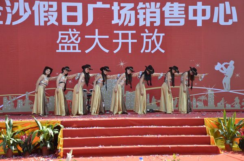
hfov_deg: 23.4
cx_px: 122
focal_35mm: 87
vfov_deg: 15.6
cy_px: 80
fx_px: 588
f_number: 5.6
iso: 3200
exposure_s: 1/5000
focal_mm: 58
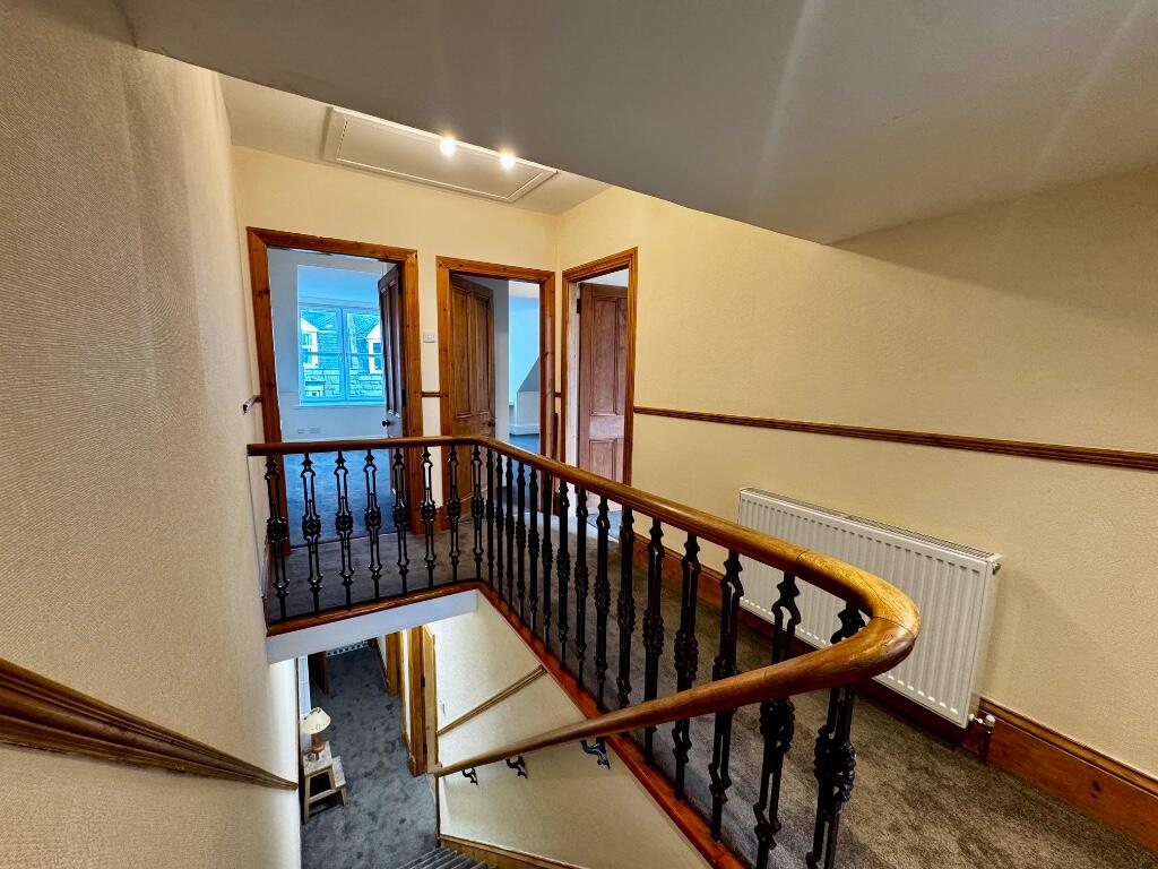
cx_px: 579
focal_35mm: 14
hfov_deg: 102.1
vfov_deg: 85.7
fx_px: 468
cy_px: 434
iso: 200
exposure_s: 1/50
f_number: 2.2
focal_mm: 2.22
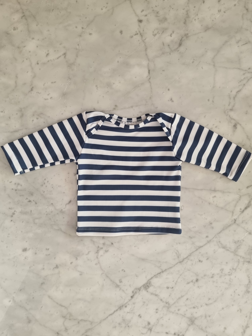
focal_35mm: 24
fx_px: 233
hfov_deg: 56.8
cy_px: 168
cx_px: 126
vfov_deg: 71.6
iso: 160
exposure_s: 1/120
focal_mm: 6.7
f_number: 1.8
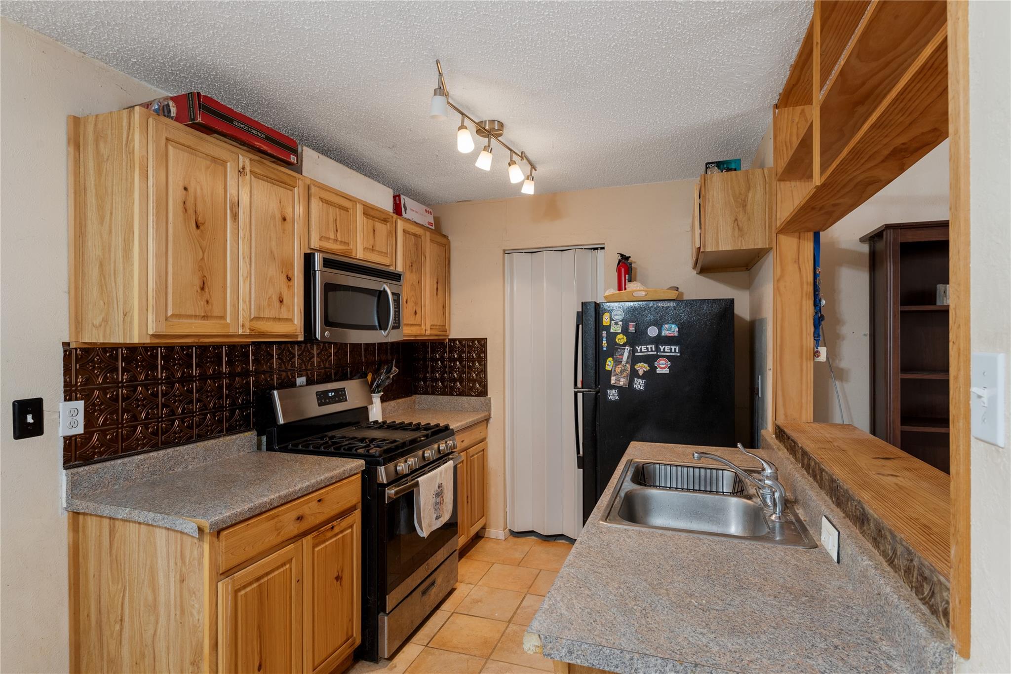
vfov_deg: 64.6
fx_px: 534
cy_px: 337
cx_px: 506
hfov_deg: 86.9
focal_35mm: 19
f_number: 8
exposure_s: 1/1.67
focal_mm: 19
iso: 400
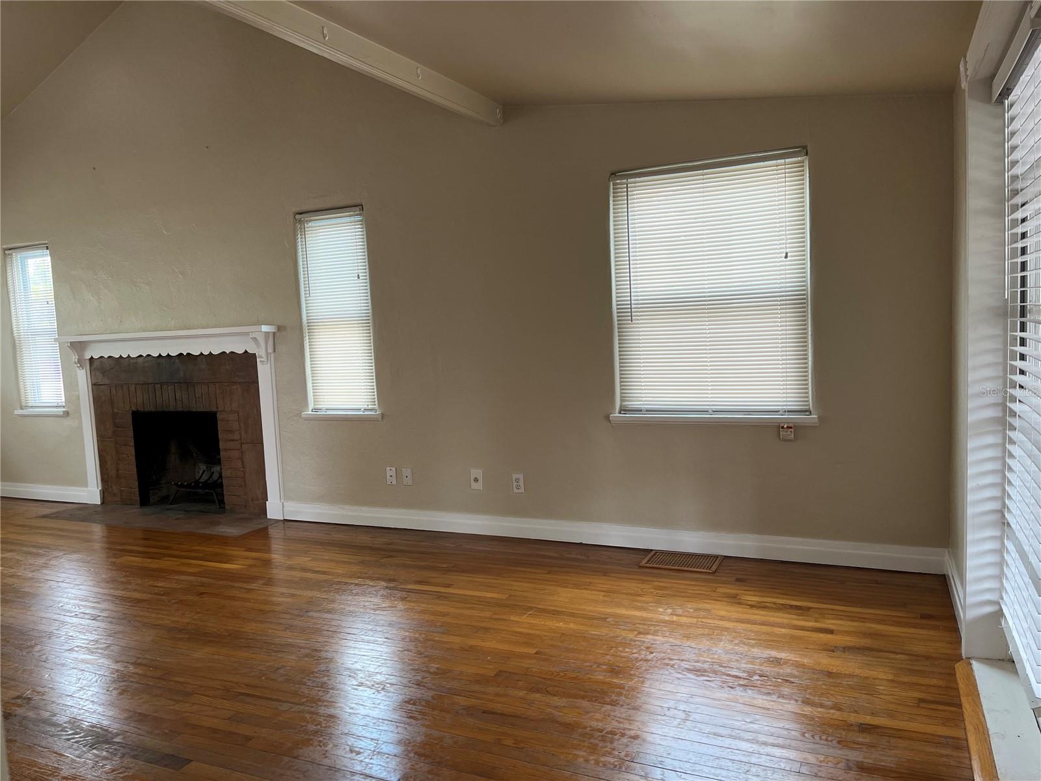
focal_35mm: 26
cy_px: 390
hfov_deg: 67.3
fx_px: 782
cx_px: 520
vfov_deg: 53.1
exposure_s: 1/120
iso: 100
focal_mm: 5.1
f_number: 1.6
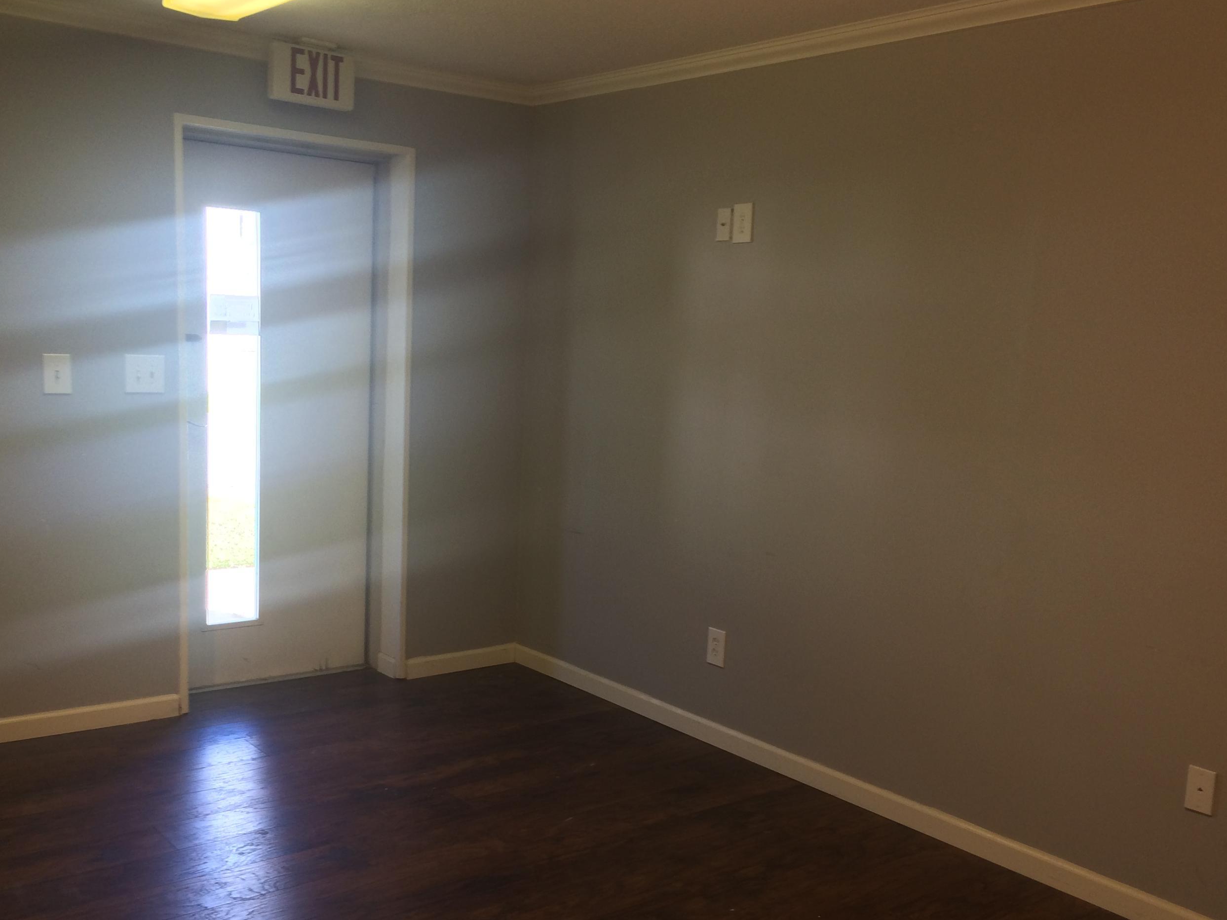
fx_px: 1240
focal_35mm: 35
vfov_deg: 40.6
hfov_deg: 52.6
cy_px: 520
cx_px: 606
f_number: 2.2
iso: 50
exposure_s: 1/30
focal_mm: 4.15
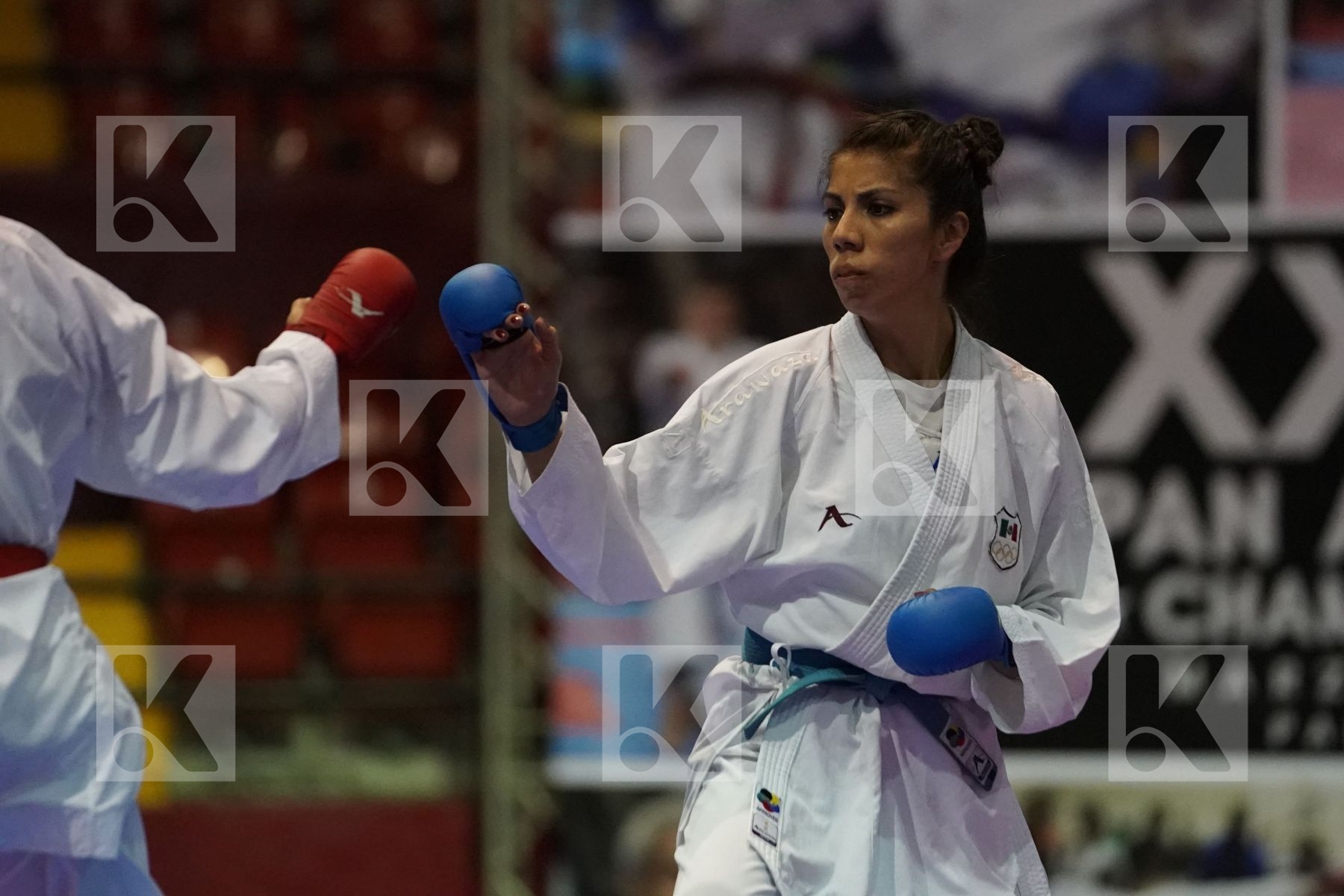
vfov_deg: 4.6
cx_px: 672
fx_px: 11199
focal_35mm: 300
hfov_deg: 6.9
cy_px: 448
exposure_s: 1/800
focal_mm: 200
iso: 6400
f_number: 2.8
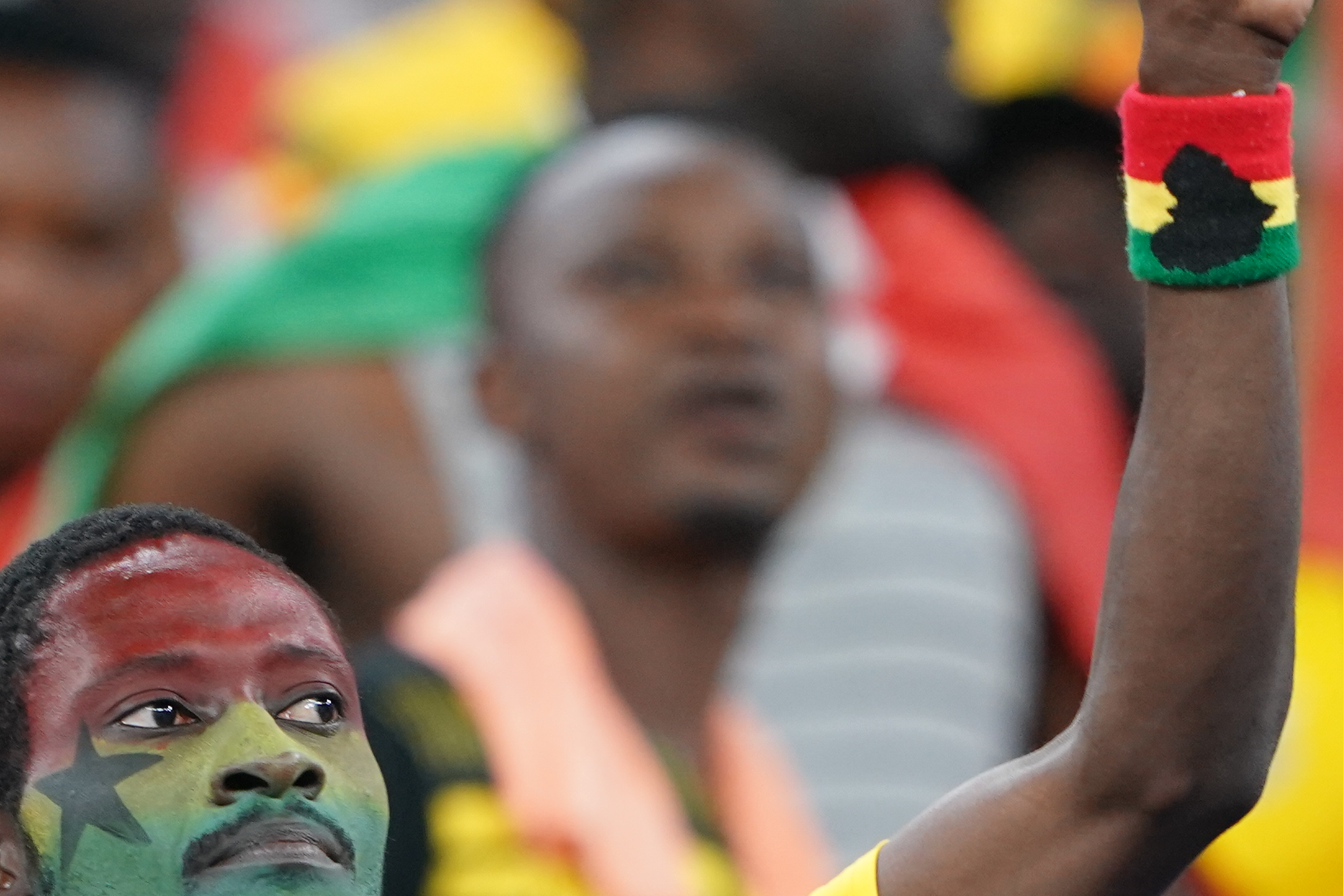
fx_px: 41372
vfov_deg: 1.2
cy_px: 885
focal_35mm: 1109
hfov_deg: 1.9
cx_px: 358
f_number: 2.8
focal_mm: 400
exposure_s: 1/500
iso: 2000
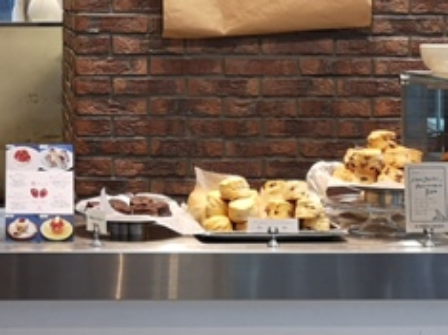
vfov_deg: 15.6
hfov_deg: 20.9
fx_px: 1190
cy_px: -36
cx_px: 51
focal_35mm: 92
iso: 160
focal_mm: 3.95
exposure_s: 1/60
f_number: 1.8
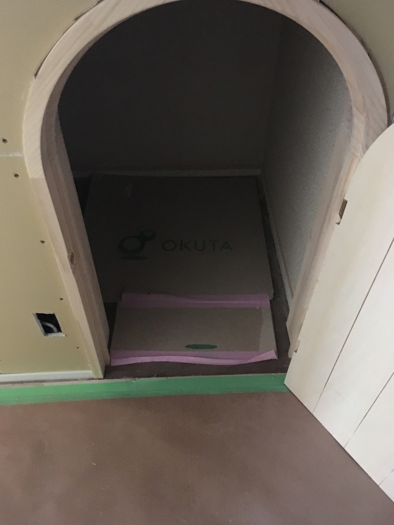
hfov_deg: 48.2
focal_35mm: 29
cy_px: 262
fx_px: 440
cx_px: 197
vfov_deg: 61.7
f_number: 2.2
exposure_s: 1/15
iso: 640
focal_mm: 4.15
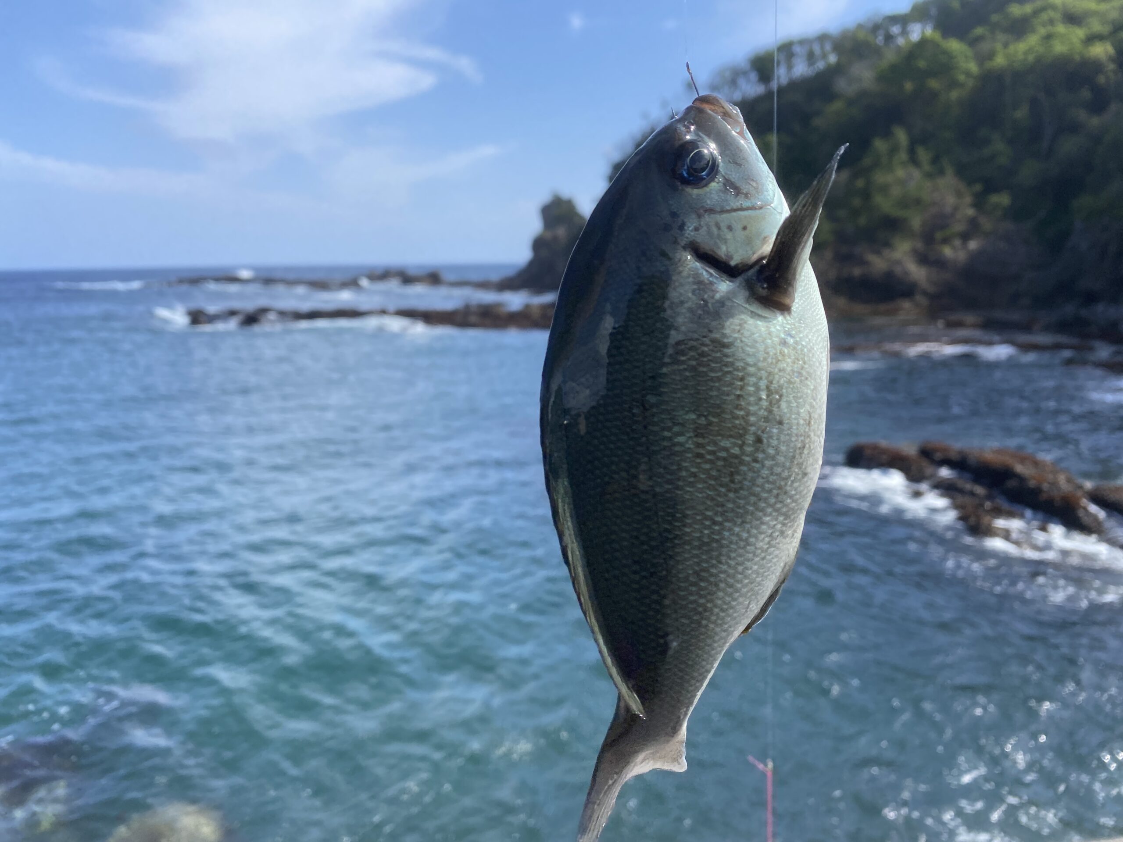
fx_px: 843
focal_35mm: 26
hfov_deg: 67.3
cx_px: 562
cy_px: 421
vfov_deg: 53.1
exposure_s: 1/1565
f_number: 1.8
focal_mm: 4.25
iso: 32
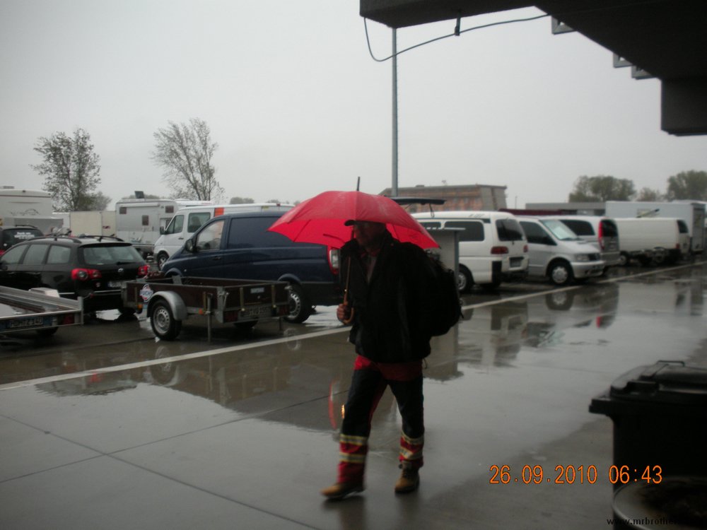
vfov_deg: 40.7
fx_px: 715
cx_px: 354
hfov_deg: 52.6
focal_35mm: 35
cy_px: 265
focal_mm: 6.3
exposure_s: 1/66.5
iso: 178
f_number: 3.5
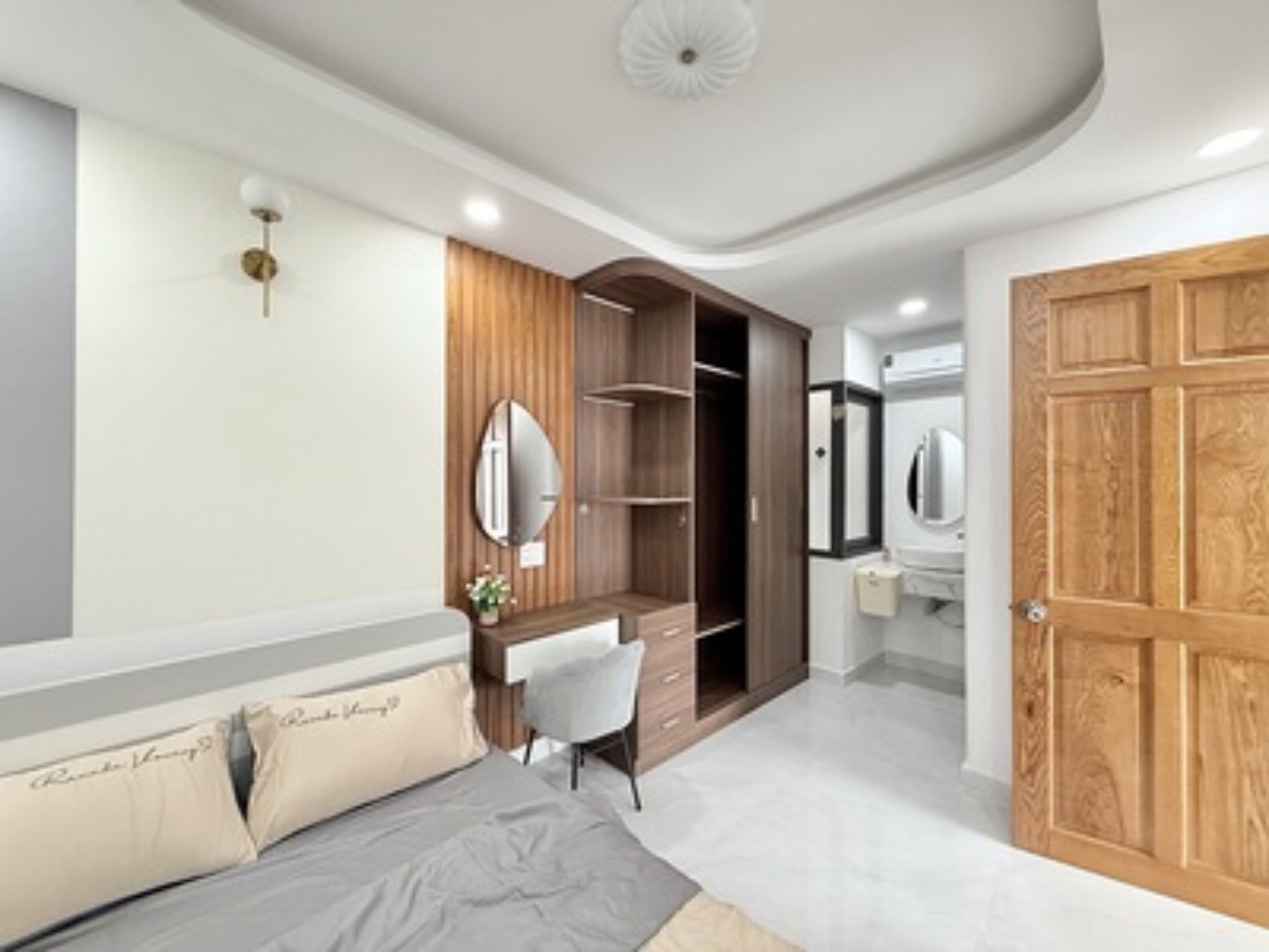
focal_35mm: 14
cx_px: 634
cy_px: 476
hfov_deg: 102.1
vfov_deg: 85.7
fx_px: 513
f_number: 2.2
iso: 250
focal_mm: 2.22
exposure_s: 1/100
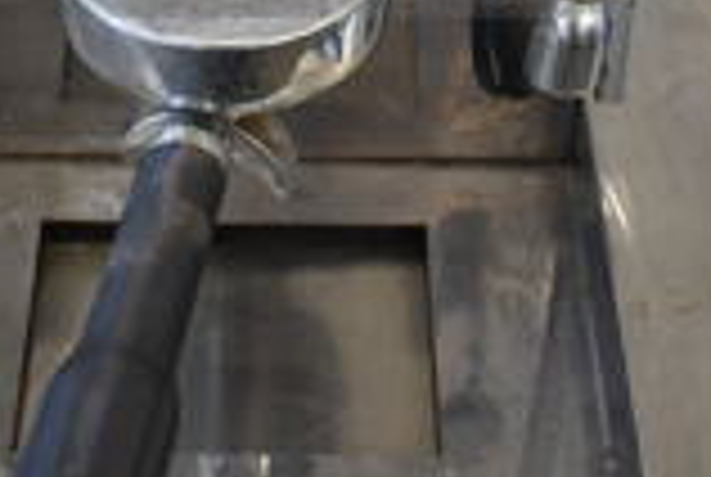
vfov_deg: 12.6
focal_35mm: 104
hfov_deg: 19.6
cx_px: 274
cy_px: -220
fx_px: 2058
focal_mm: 18
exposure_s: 1/30
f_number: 3.5
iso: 200
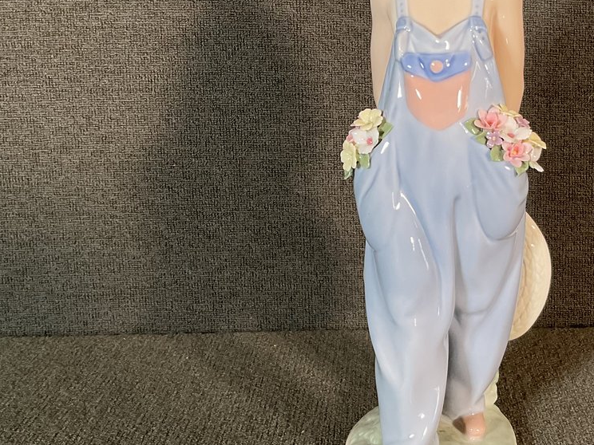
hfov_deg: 32.2
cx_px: 433
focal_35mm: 59
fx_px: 1012
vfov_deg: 24.7
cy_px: 154
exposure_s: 1/60
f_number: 1.8
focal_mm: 3
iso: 64
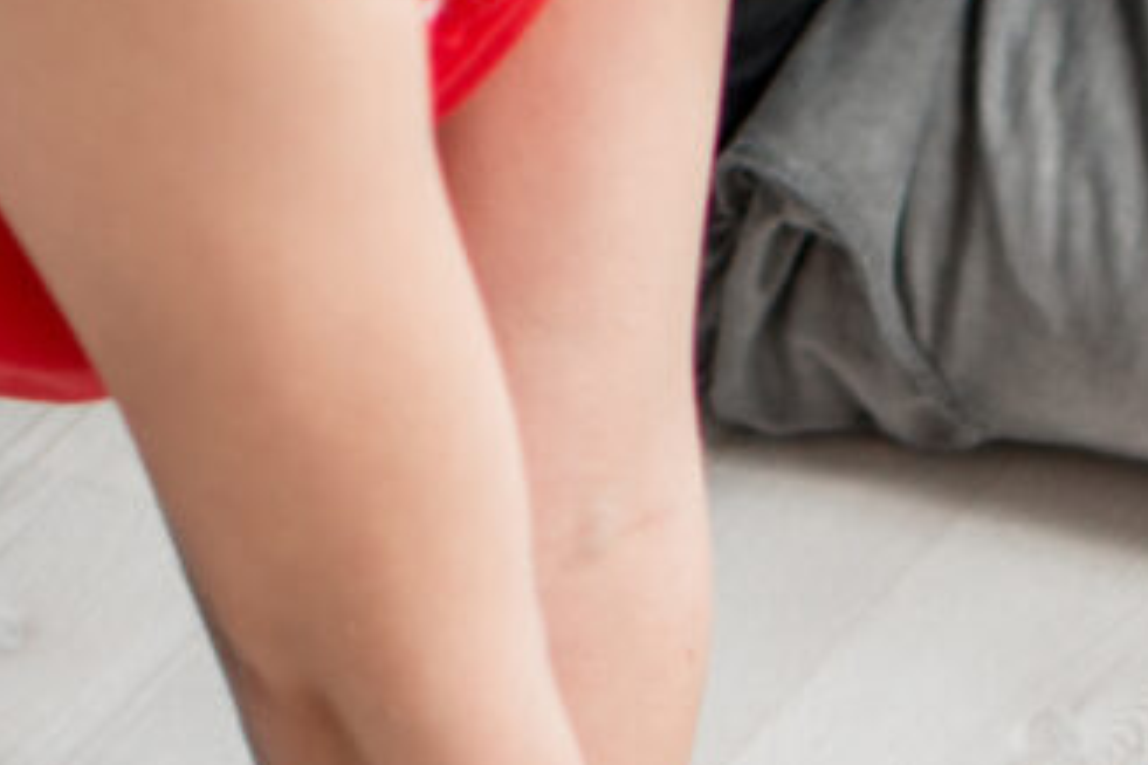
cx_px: 1309
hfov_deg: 7.5
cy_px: 1514
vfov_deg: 4.9
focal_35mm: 274
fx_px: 8737
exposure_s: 1/160
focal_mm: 35
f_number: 2.2
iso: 250
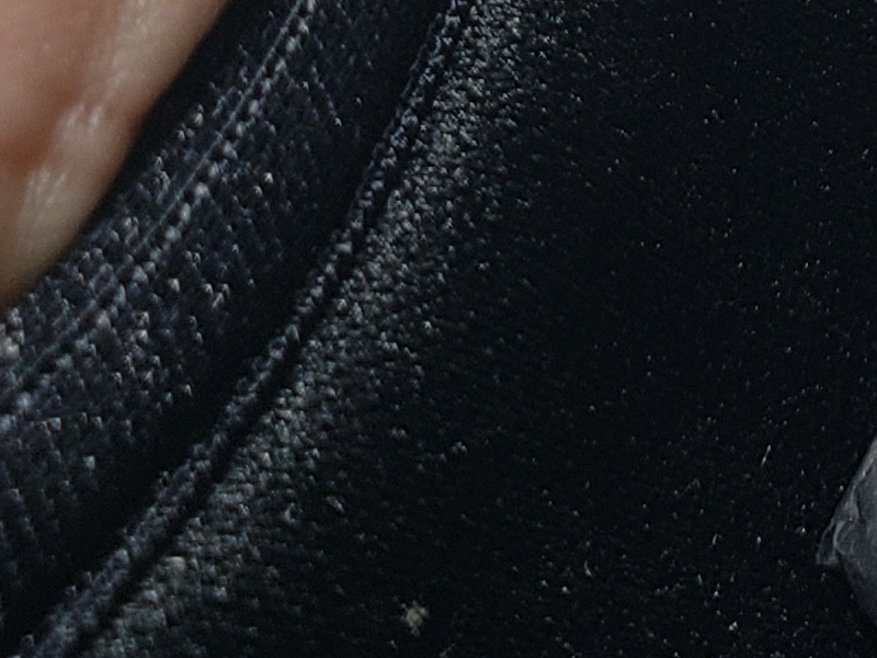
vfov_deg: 10.2
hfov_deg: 14.2
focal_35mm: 131
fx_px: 3319
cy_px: -760
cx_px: 1243
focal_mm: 4.3
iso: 50
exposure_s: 1/100
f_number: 2.4
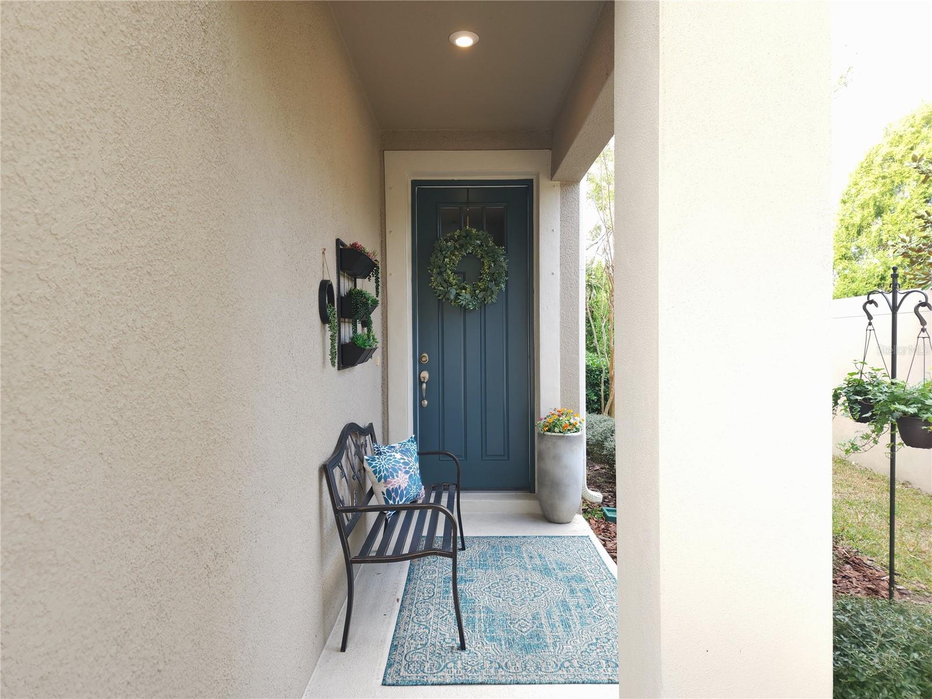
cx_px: 466
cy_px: 350
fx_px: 619
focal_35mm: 23
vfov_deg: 58.9
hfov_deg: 73.9
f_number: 1.8
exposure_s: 1/60
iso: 20
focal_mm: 6.4
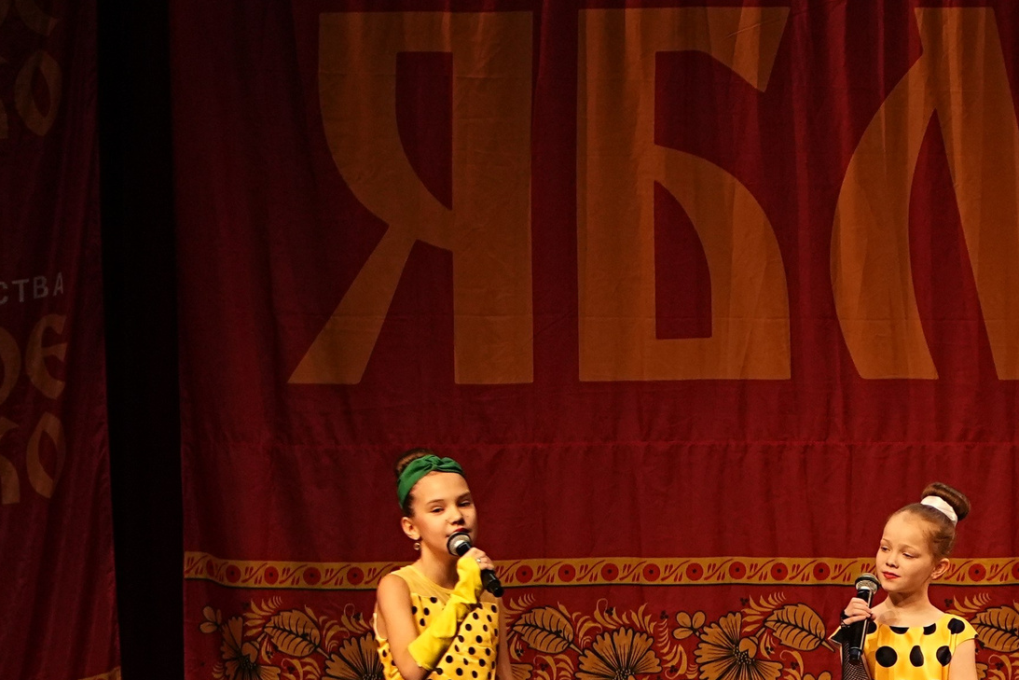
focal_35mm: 274
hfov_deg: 7.5
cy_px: 453
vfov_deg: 5.0
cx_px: 1131
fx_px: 7756
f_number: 2.8
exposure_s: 1/500
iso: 1600
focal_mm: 78
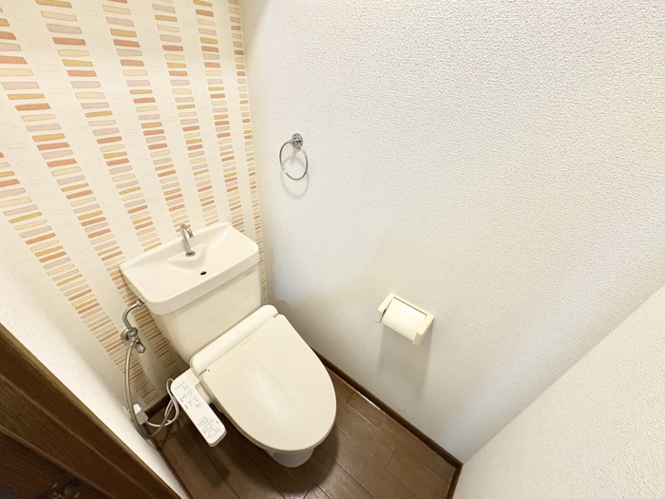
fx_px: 269
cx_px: 332
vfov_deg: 85.7
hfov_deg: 102.1
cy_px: 250
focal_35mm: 14
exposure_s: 1/60
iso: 200
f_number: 2.2
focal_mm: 2.22
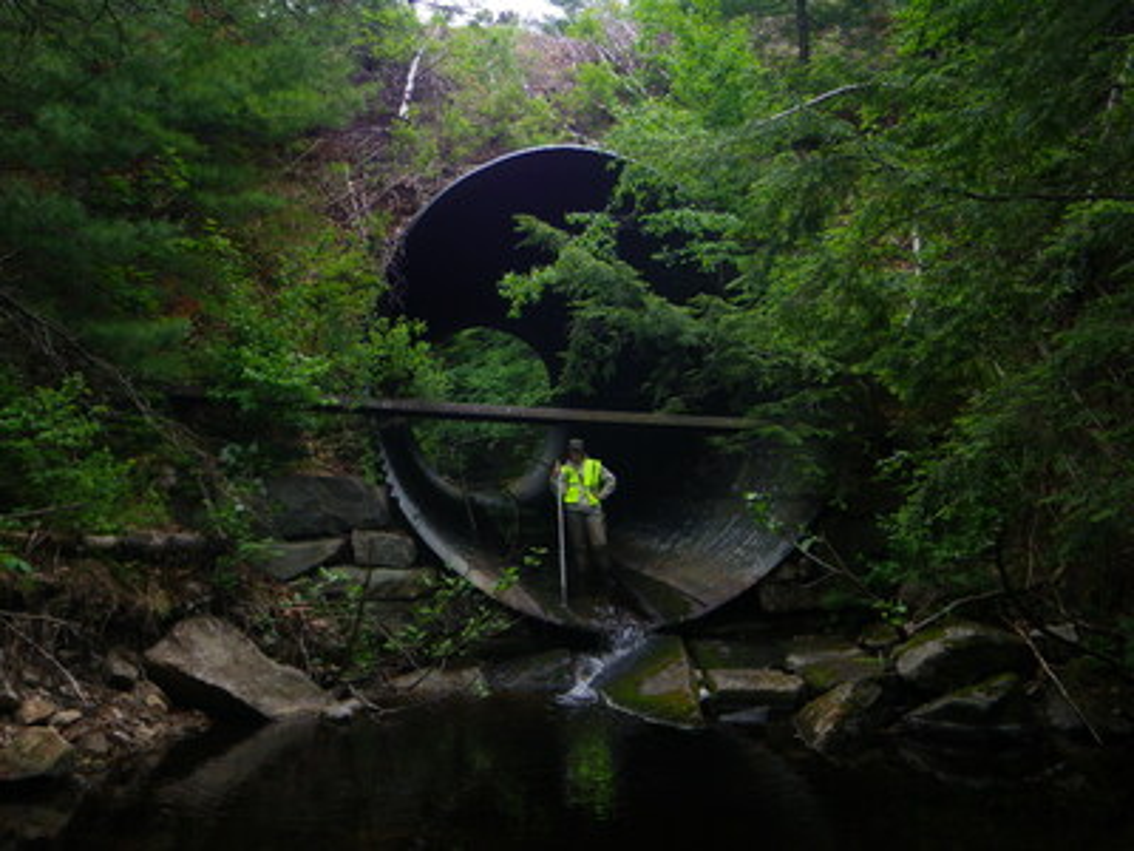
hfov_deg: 44.8
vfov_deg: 34.3
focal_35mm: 42
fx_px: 1376
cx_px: 567
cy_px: 426
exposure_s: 1/125
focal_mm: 7.5
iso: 64
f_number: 4.2
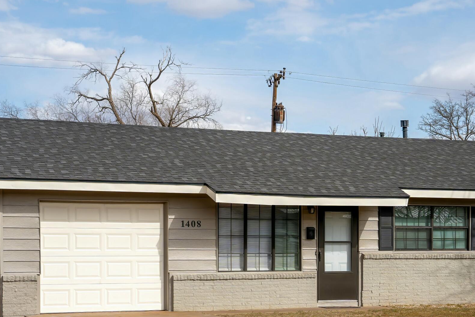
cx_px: 354
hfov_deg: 23.7
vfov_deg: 15.9
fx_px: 1122
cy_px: 278
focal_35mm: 85
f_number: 6.3
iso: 100
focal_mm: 45
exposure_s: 1/500
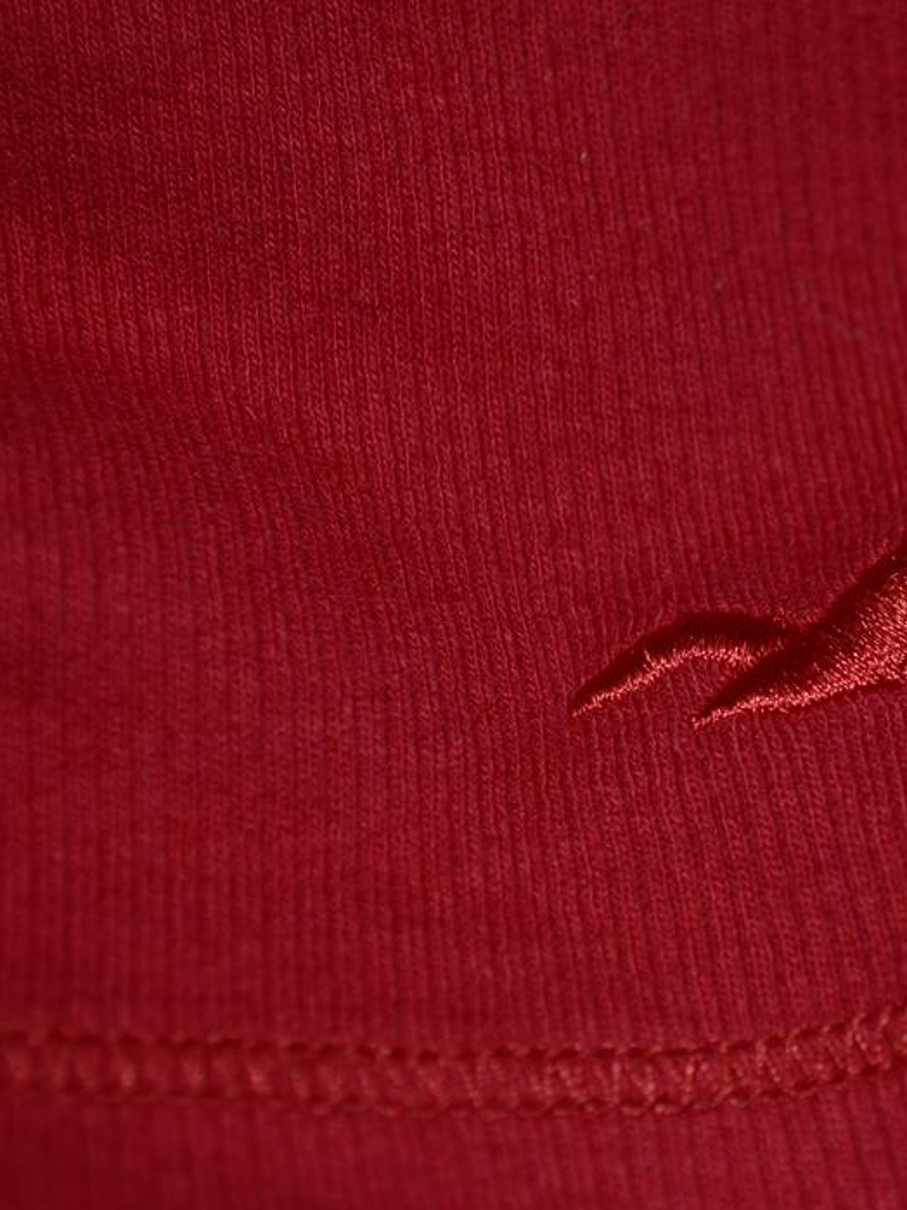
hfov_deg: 13.9
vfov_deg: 18.7
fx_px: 3669
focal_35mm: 105
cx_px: 861
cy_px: 623
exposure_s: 1/60
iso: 100
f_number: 5.3
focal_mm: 44
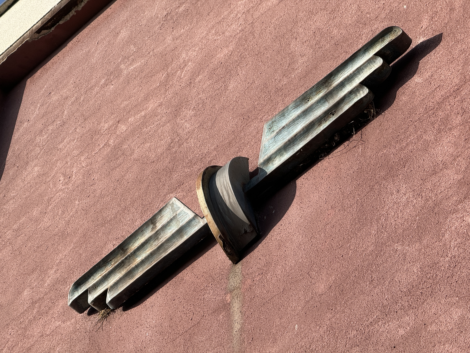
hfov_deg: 16.4
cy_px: 176
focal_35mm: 120
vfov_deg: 12.3
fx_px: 1629
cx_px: 235
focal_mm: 15.66
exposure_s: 1/1096
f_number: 2.8
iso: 50
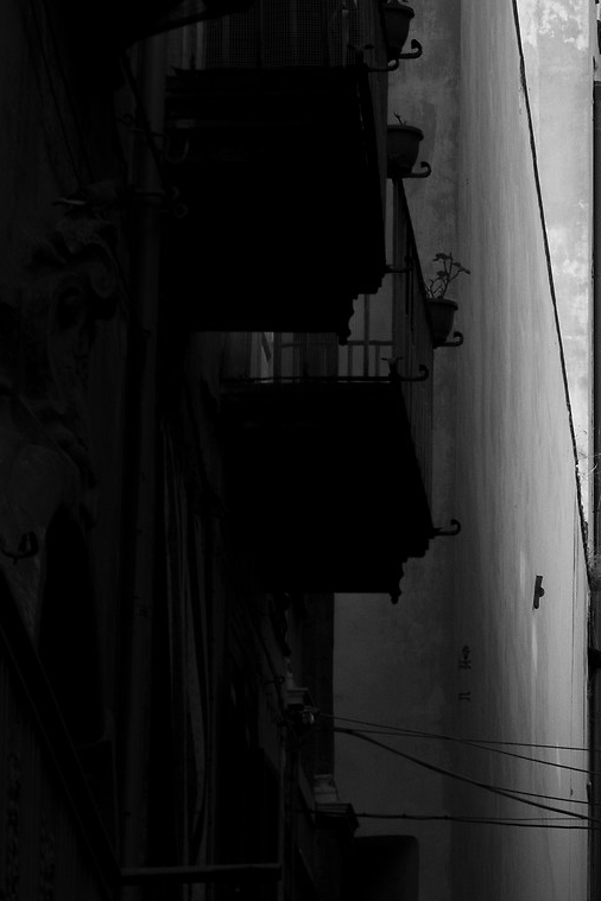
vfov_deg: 6.5
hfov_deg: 4.3
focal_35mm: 316
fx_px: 7913
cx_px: 919
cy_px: 370
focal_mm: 100
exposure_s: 1/250
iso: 640
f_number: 14
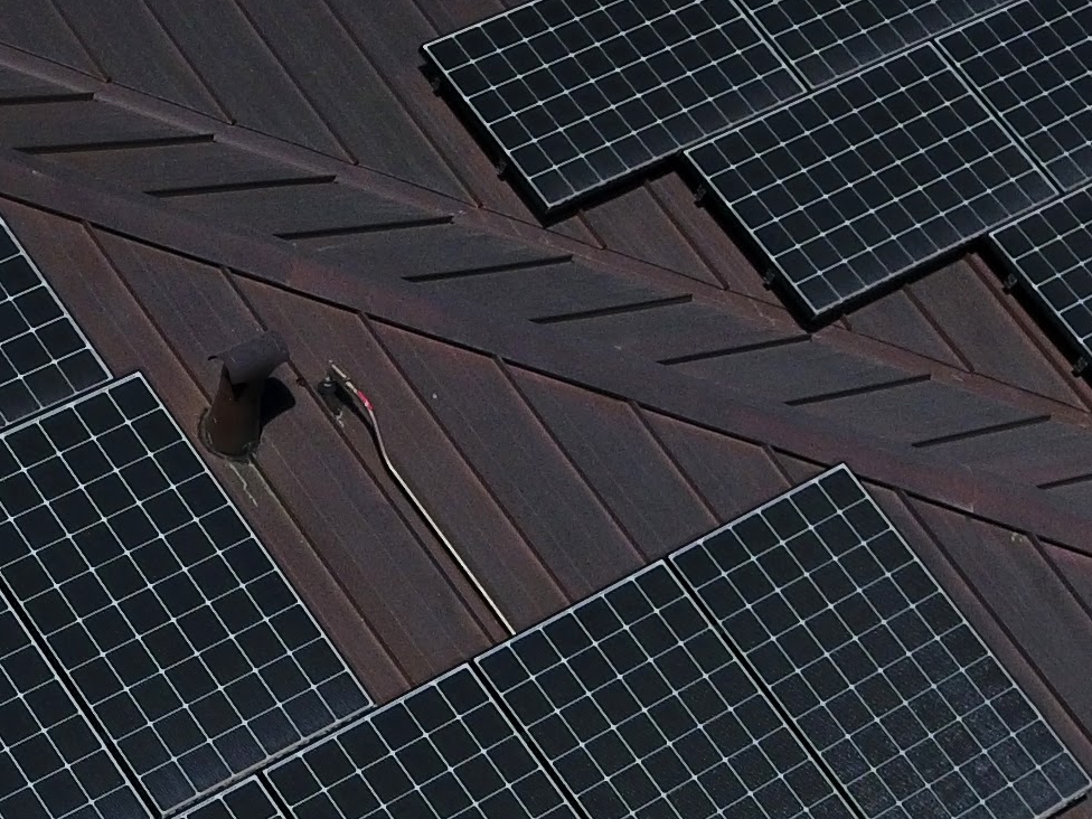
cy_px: 867
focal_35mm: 82
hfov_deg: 23.1
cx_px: 70
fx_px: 2587
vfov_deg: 17.5
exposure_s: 1/4098
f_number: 2.8
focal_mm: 3.61
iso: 100
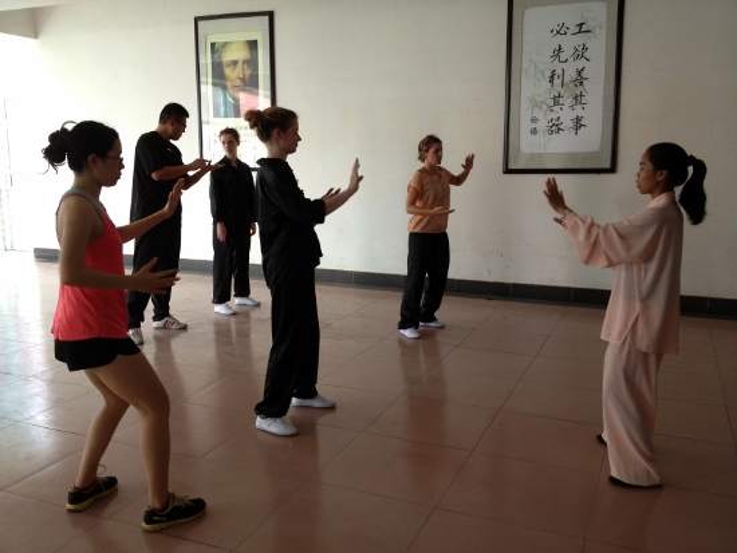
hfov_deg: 52.6
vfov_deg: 40.7
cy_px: 276
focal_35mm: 35
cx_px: 368
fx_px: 746
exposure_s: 1/20
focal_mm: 4.28
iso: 64
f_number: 2.4
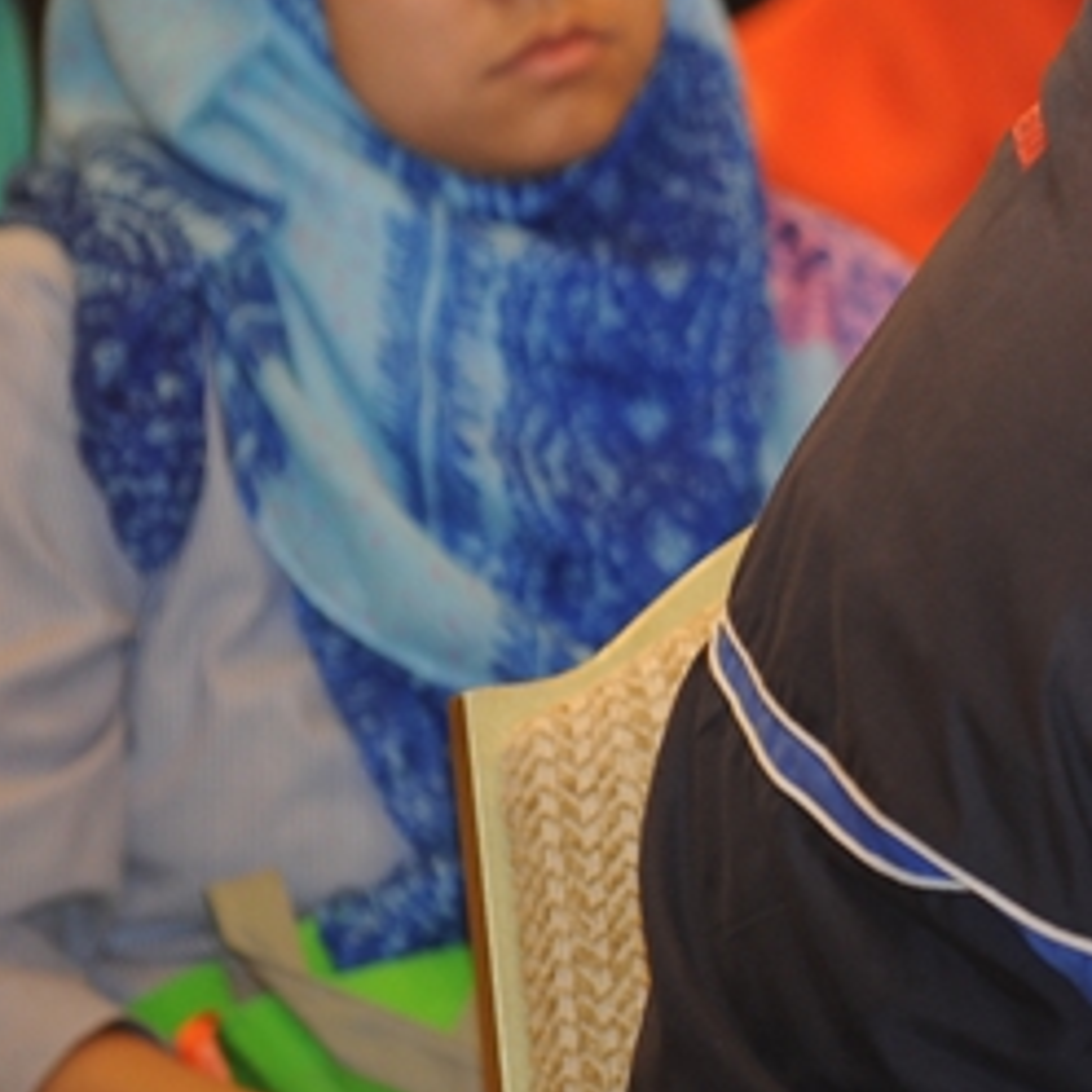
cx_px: 1532
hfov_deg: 3.6
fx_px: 17131
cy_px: 88
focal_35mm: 480
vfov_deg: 3.6
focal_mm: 175
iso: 1000
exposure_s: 1/60
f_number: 2.8
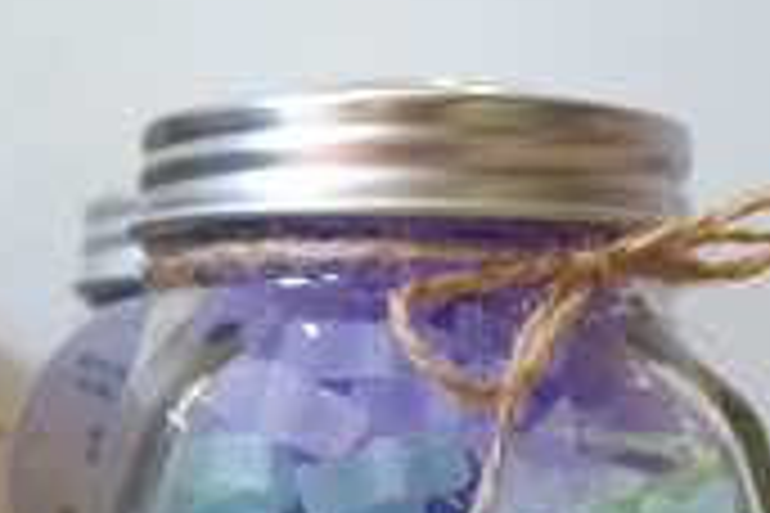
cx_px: 194
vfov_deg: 10.6
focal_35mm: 129
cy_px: 454
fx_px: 2756
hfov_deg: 15.8
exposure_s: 1/60
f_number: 4
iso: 320
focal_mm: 23
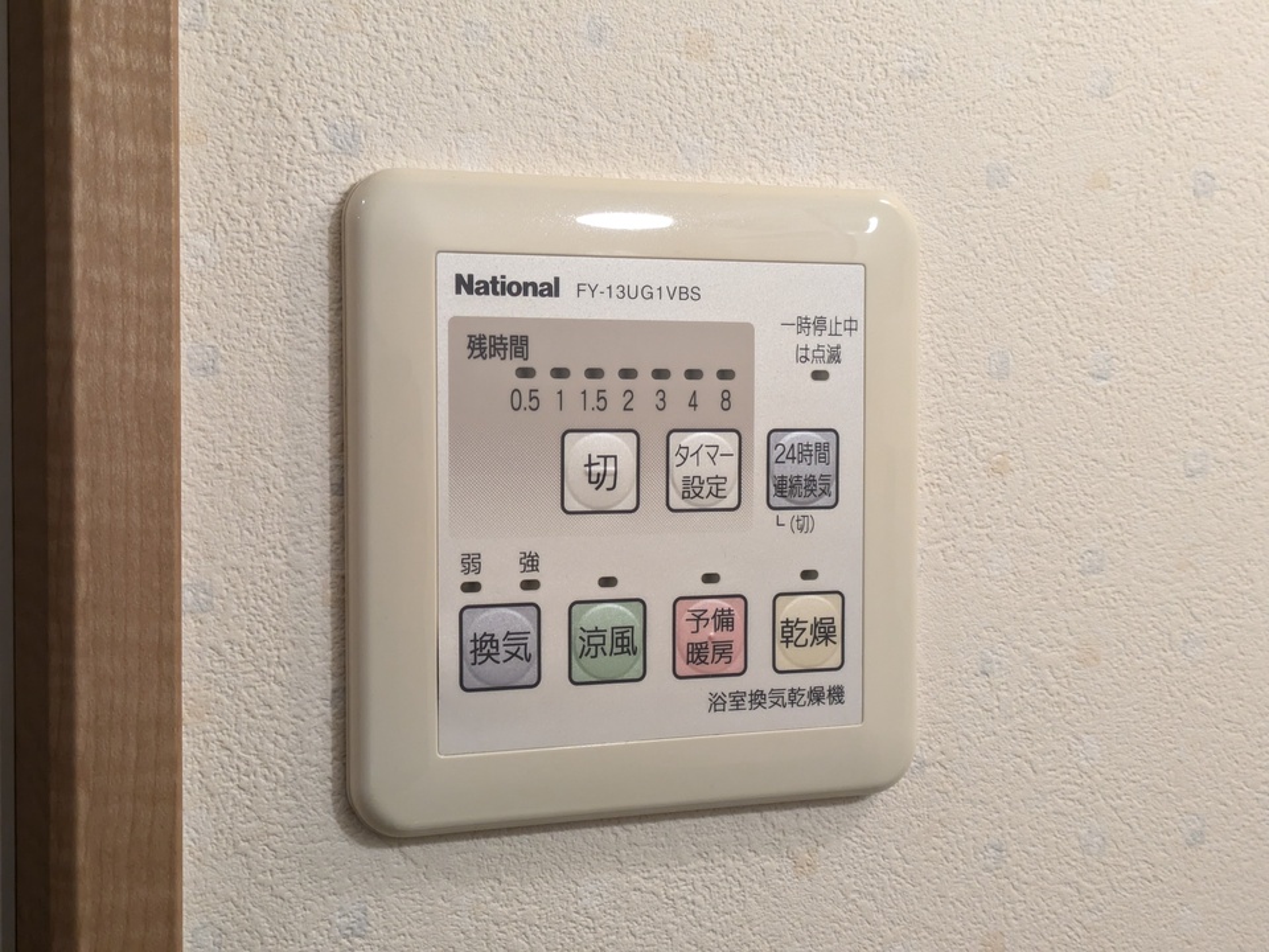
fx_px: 1870
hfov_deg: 37.5
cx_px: 634
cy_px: 476
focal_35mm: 51
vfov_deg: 28.6
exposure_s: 1/120
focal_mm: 5.43
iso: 195
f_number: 1.89
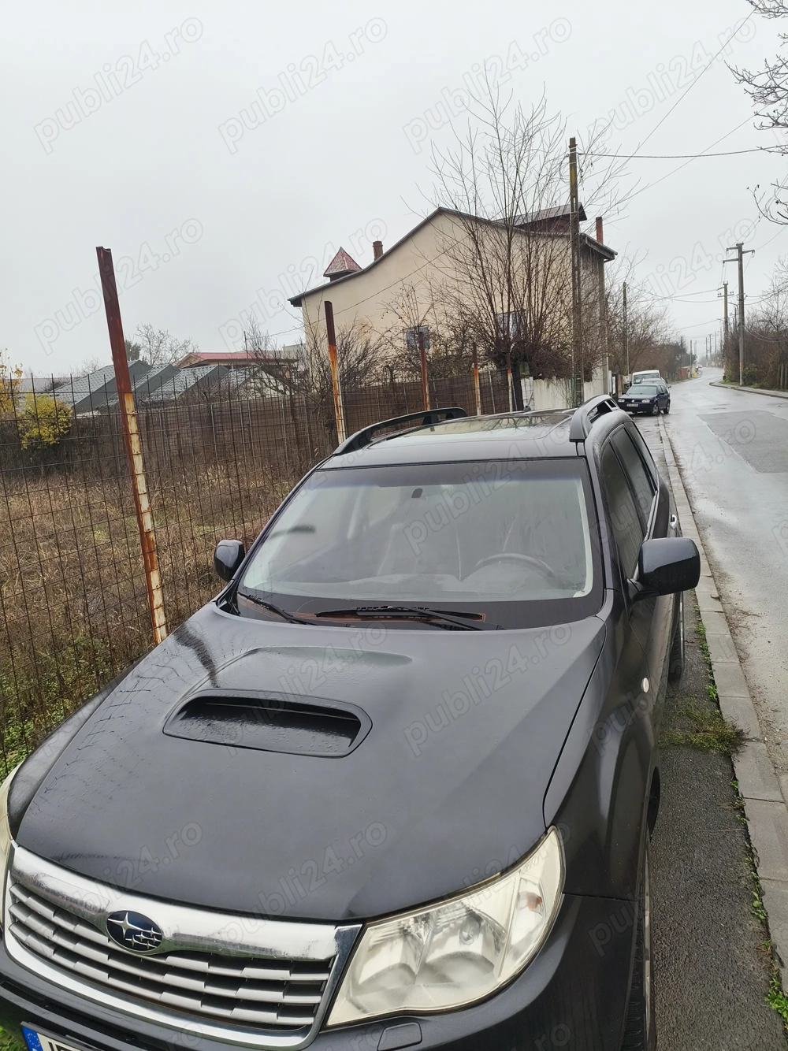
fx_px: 698
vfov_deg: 73.9
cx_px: 394
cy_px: 526
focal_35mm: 23
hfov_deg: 58.9
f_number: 1.65
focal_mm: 6.14
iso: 100
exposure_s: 1/99.9
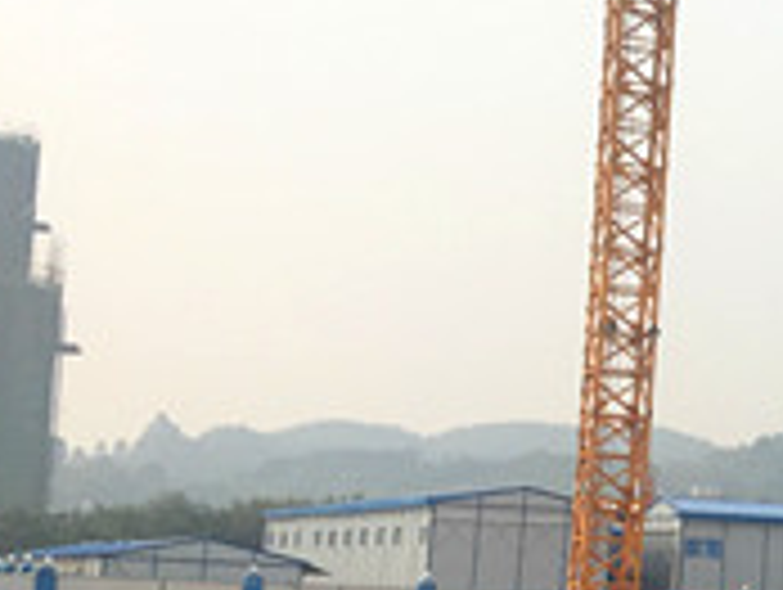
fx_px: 3013
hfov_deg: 12.9
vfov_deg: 11.2
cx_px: 1552
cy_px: 342
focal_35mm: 133
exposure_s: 1/1099
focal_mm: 4.15
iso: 25
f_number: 2.2
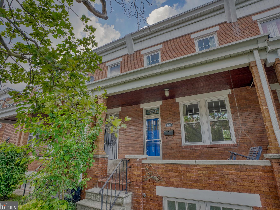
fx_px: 146
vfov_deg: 71.6
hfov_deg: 87.7
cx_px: 146
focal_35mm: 18
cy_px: 104
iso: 640
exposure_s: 1/3.33
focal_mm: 16
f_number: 7.1
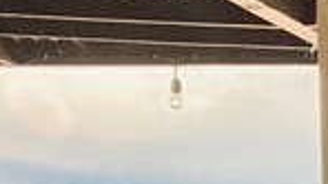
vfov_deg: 5.4
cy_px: 553
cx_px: 843
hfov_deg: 9.0
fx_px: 1834
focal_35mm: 211
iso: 20
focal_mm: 3.99
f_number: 1.8
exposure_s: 1/214
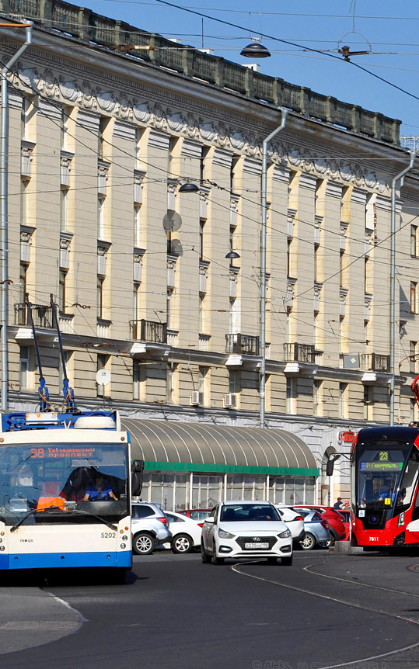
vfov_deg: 14.5
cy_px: 319
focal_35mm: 144
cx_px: 321
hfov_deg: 9.1
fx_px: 2630
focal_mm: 58
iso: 200
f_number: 9
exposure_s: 1/640
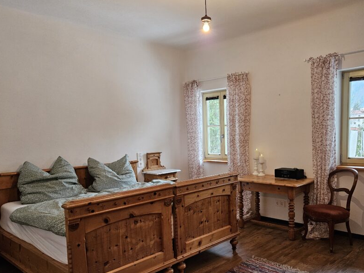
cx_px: 217
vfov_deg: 46.6
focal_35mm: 30
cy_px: 162
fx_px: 316
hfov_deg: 59.5
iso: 400
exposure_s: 1/100
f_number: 1.8
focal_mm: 5.4
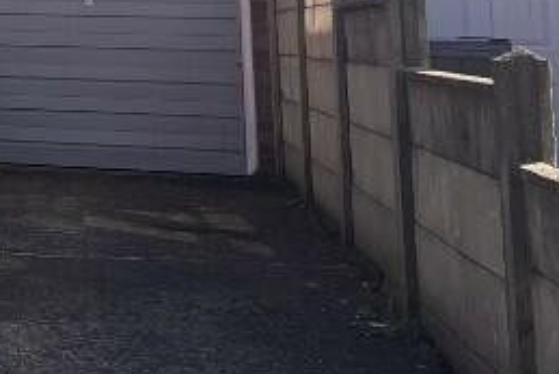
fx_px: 1662
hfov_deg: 15.7
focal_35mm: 107
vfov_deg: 12.2
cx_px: -507
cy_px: -205
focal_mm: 5.7
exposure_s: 1/3077
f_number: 1.5
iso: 50
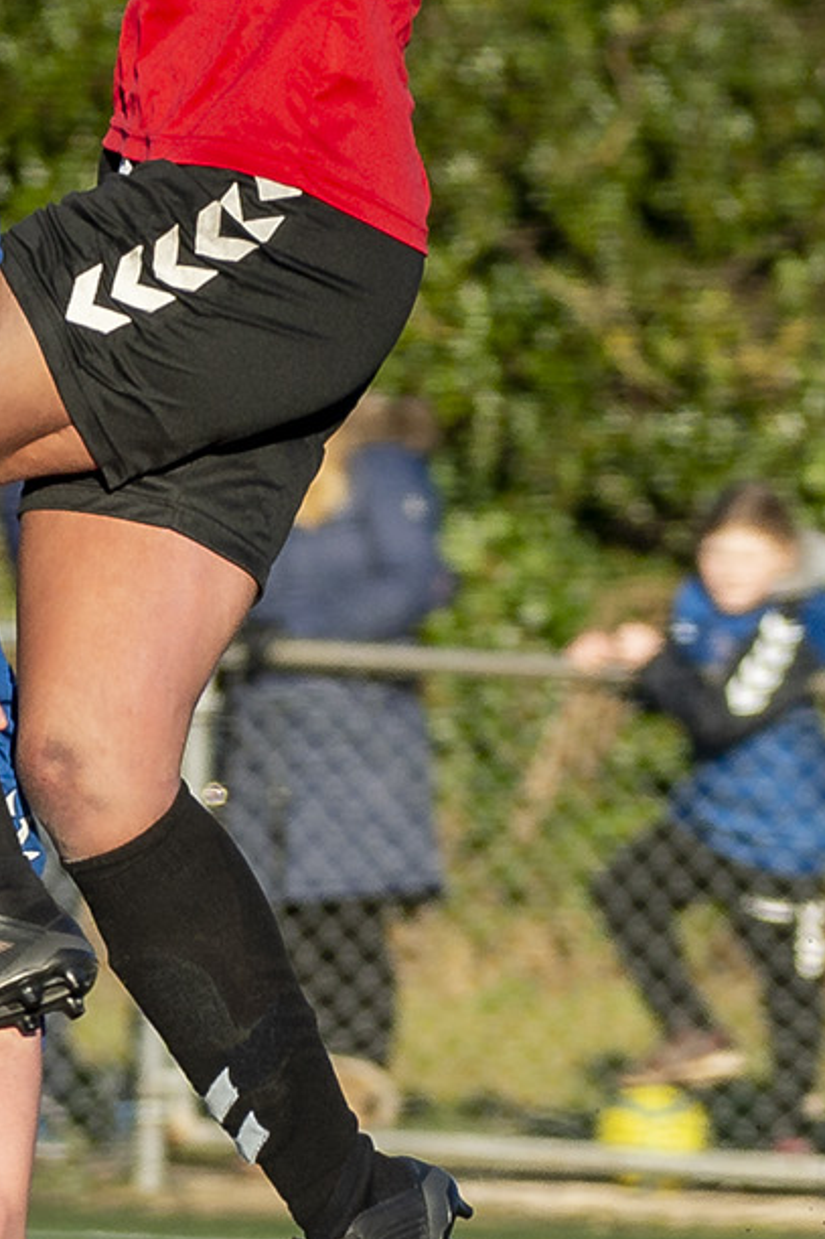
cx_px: -276
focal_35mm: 589
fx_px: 20257
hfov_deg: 2.3
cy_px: 256
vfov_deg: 3.5
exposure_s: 1/1600
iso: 250
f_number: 5.6
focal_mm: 200
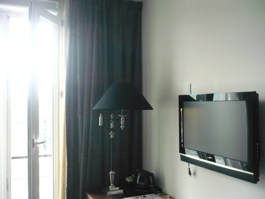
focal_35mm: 35
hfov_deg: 52.6
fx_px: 268
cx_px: 132
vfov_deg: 40.7
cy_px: 100
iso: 400
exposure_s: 1/40
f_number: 2.8
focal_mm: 5.8
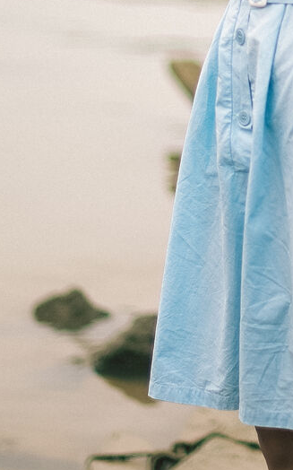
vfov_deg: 11.9
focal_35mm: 175
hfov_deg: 7.4
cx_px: 383
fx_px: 2238
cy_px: 18
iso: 50
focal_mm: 50
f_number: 1.4
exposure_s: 1/2000
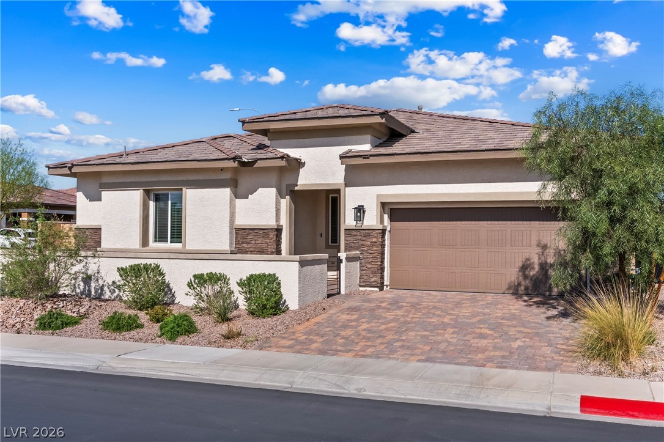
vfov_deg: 38.8
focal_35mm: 34
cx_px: 332
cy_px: 221
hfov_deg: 55.8
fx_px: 627
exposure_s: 1/8000
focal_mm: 23
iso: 320
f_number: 8
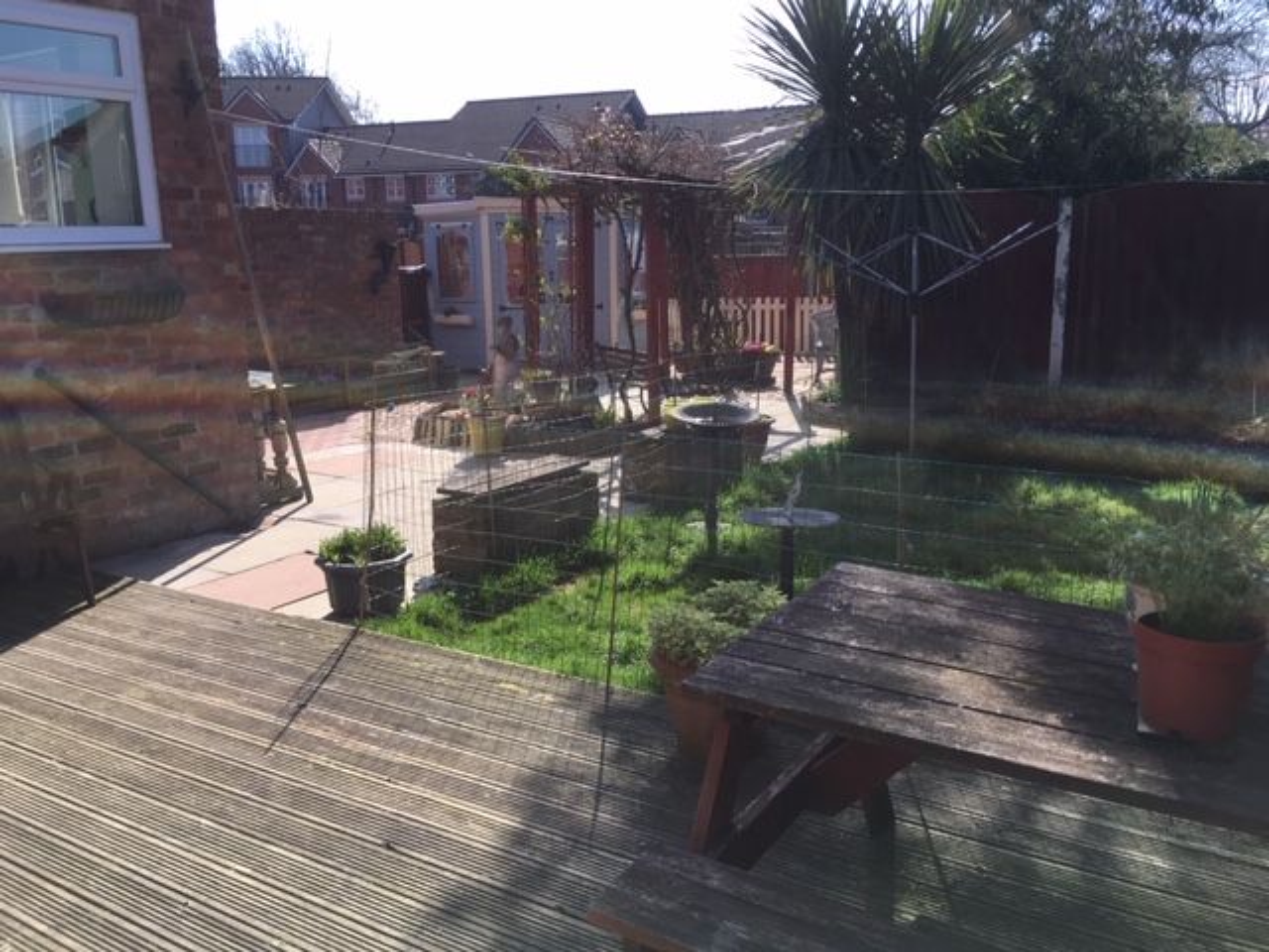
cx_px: 634
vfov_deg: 48.2
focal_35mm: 29
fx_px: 1063
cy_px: 476
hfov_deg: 61.7
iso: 32
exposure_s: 1/1012
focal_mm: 4.15
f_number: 2.2
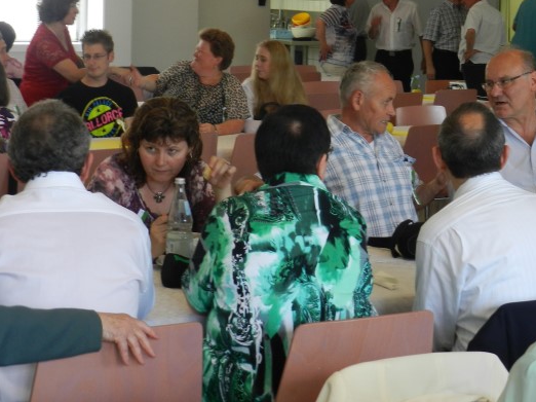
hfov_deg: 21.2
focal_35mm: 92
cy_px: 103
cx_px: 392
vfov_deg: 16.0
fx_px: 1424
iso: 160
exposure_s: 1/30
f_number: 4.6
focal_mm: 10.7
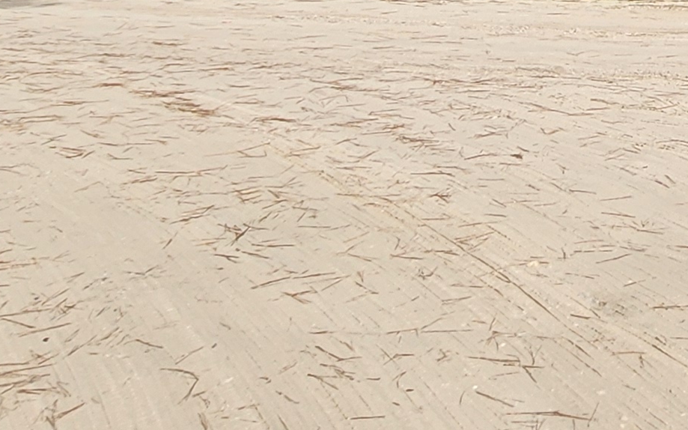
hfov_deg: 26.2
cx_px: 998
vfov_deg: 16.4
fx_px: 1125
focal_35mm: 60
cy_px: -433
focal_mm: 1.7
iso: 32
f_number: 2.2
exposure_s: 1/1681
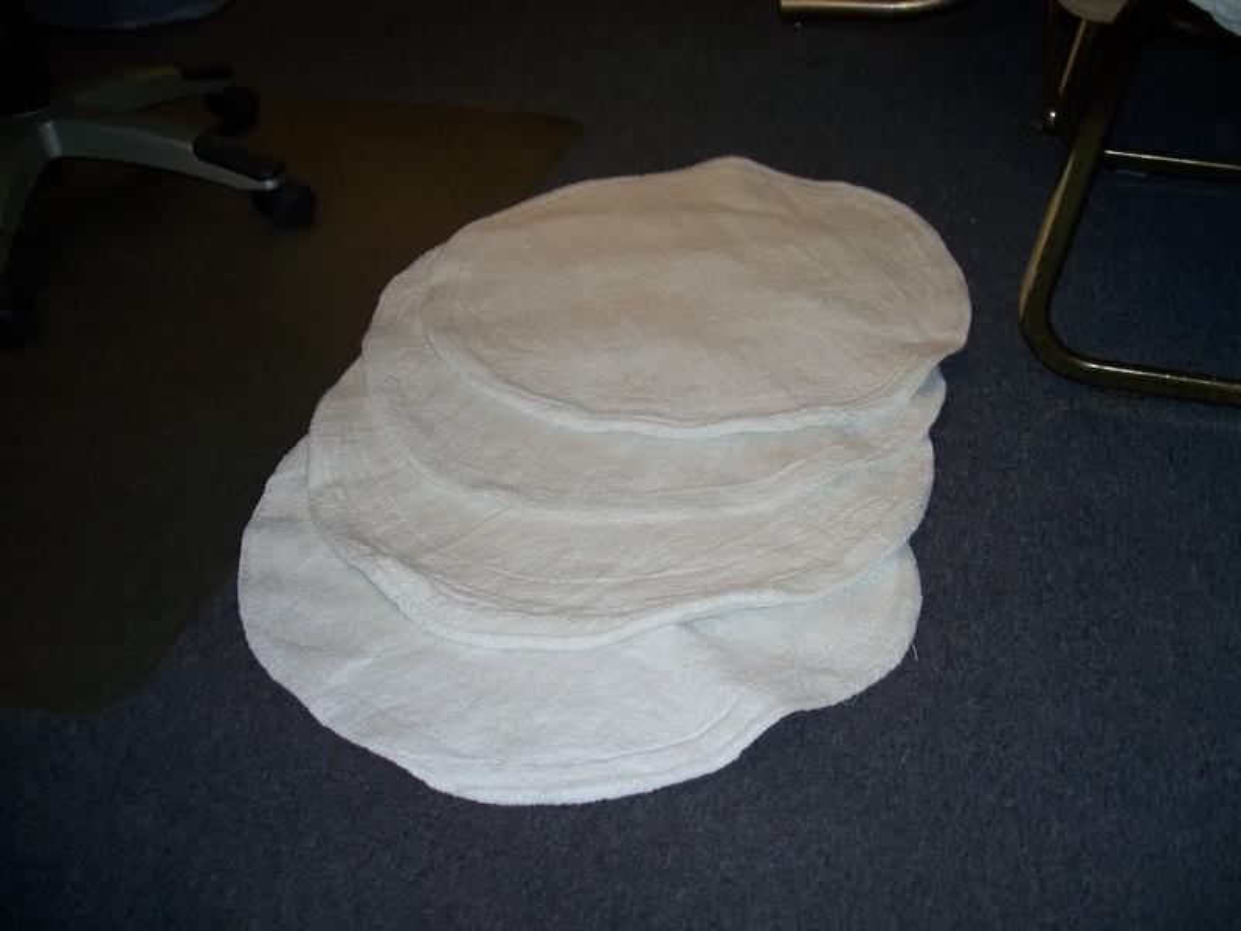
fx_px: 1326
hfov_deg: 50.1
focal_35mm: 37
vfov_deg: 38.7
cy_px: 466
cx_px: 620
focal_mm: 7.8
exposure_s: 1/60
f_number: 2.8
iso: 80
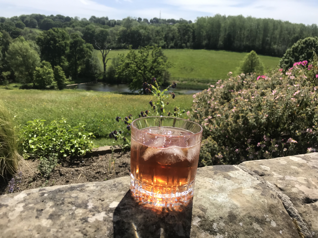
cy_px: 119
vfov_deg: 49.7
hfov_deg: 63.4
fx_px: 257
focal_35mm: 28
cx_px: 159
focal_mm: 3.99
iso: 20
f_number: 1.8
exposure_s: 1/2179
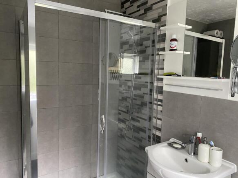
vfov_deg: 53.0
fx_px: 179
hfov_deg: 67.3
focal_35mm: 26
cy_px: 89
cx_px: 119
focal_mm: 4.25
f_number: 1.8
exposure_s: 1/40
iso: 500
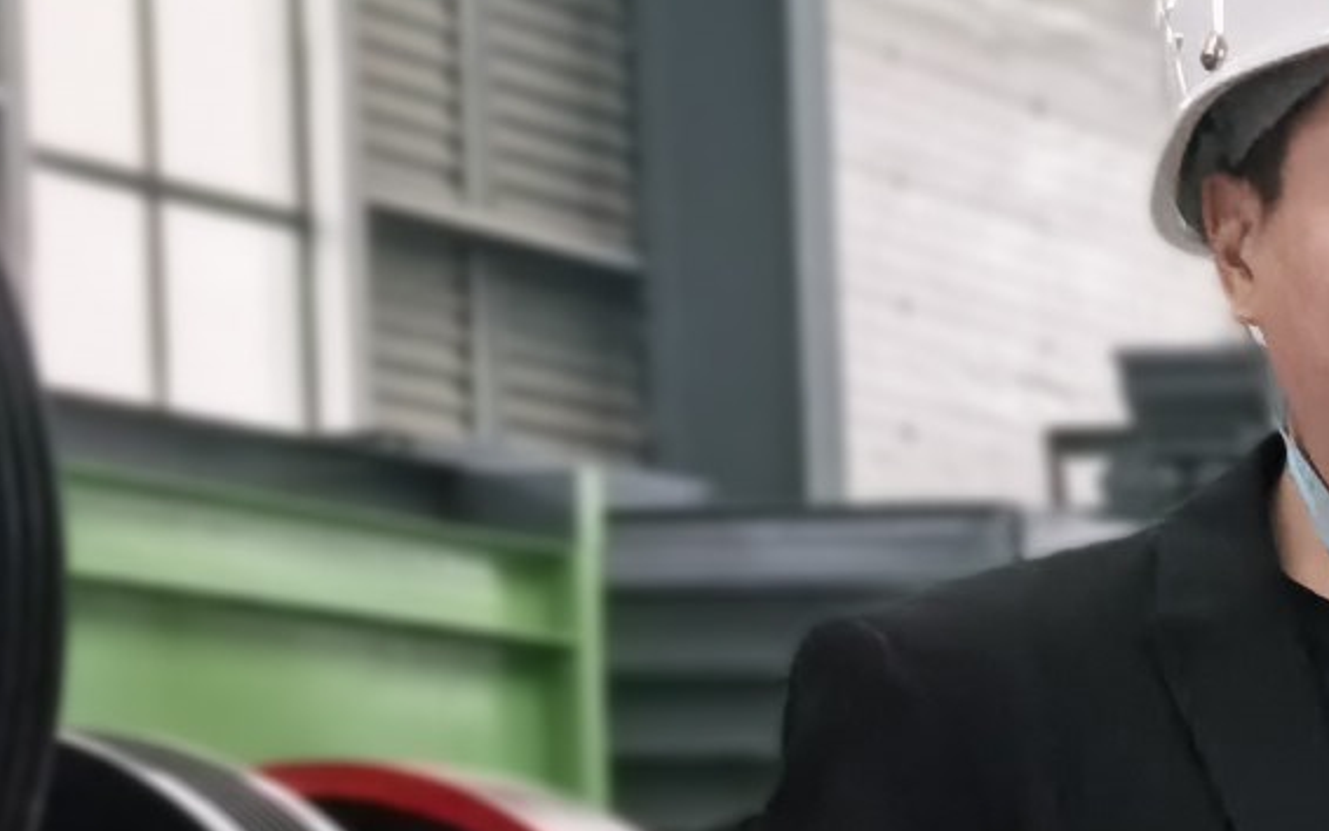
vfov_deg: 7.0
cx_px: 3870
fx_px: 6666
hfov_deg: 9.3
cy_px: 1401
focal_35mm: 184
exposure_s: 1/122
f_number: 2
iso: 50
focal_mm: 5.75
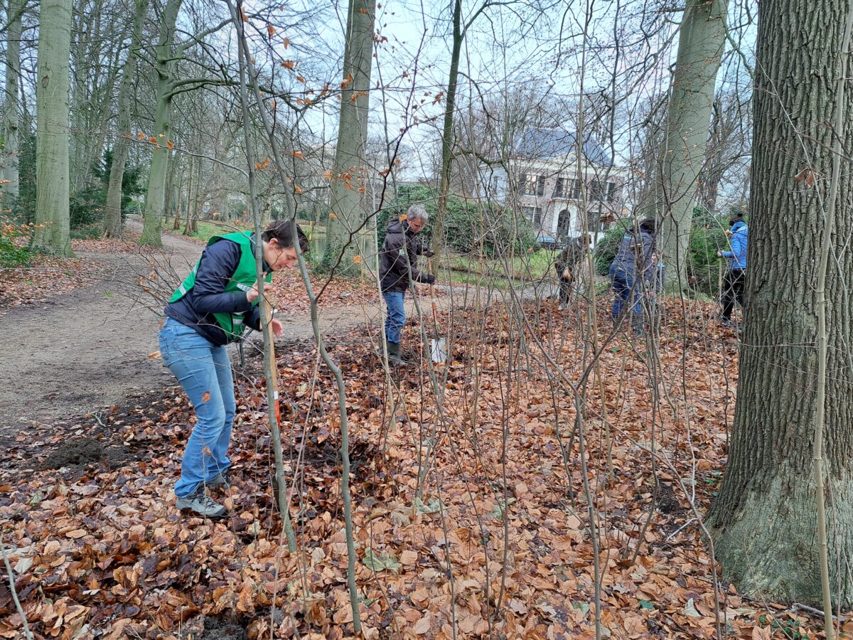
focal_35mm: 24
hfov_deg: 71.6
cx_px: 426
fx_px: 591
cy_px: 320
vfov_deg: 56.8
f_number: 1.8
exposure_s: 1/100
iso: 50
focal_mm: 5.23
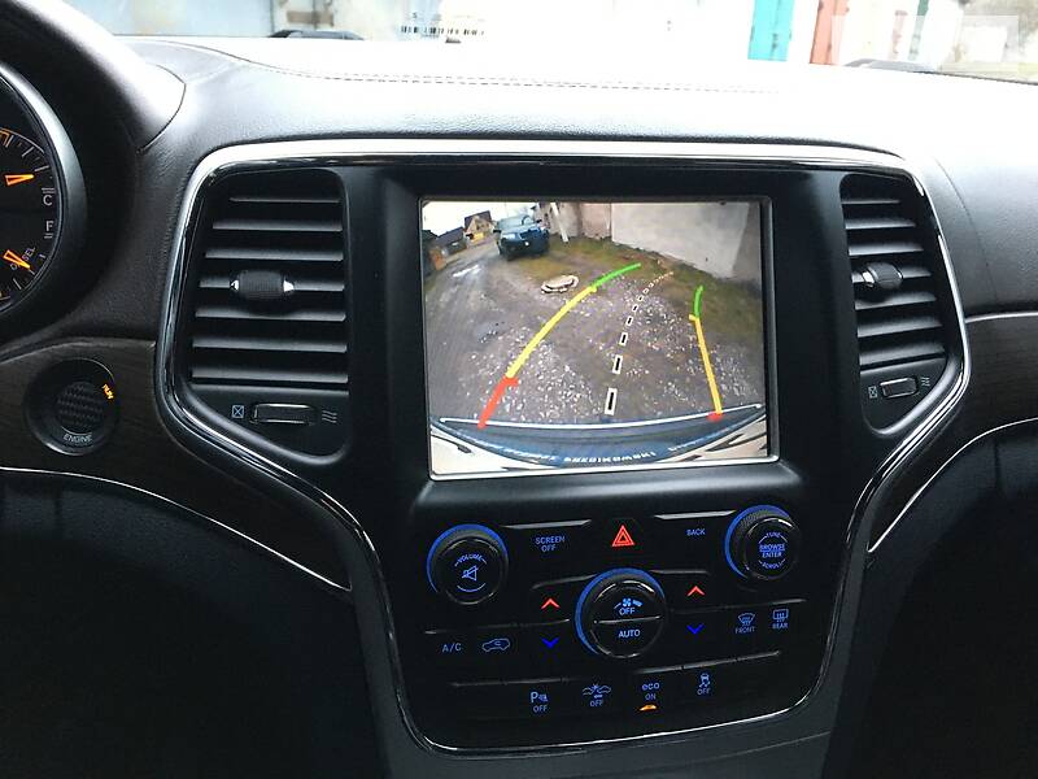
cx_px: 519
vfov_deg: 48.2
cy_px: 390
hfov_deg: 61.7
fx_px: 870
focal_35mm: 29
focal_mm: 4.2
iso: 200
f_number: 2.2
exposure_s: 1/17
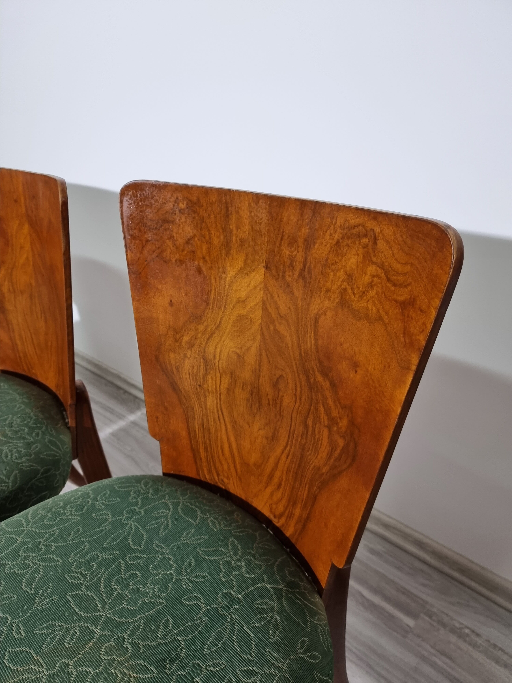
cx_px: 256
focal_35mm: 24
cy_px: 342
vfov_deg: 71.6
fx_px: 473
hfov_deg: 56.8
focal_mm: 6.7
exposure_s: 1/50
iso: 200
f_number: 1.8
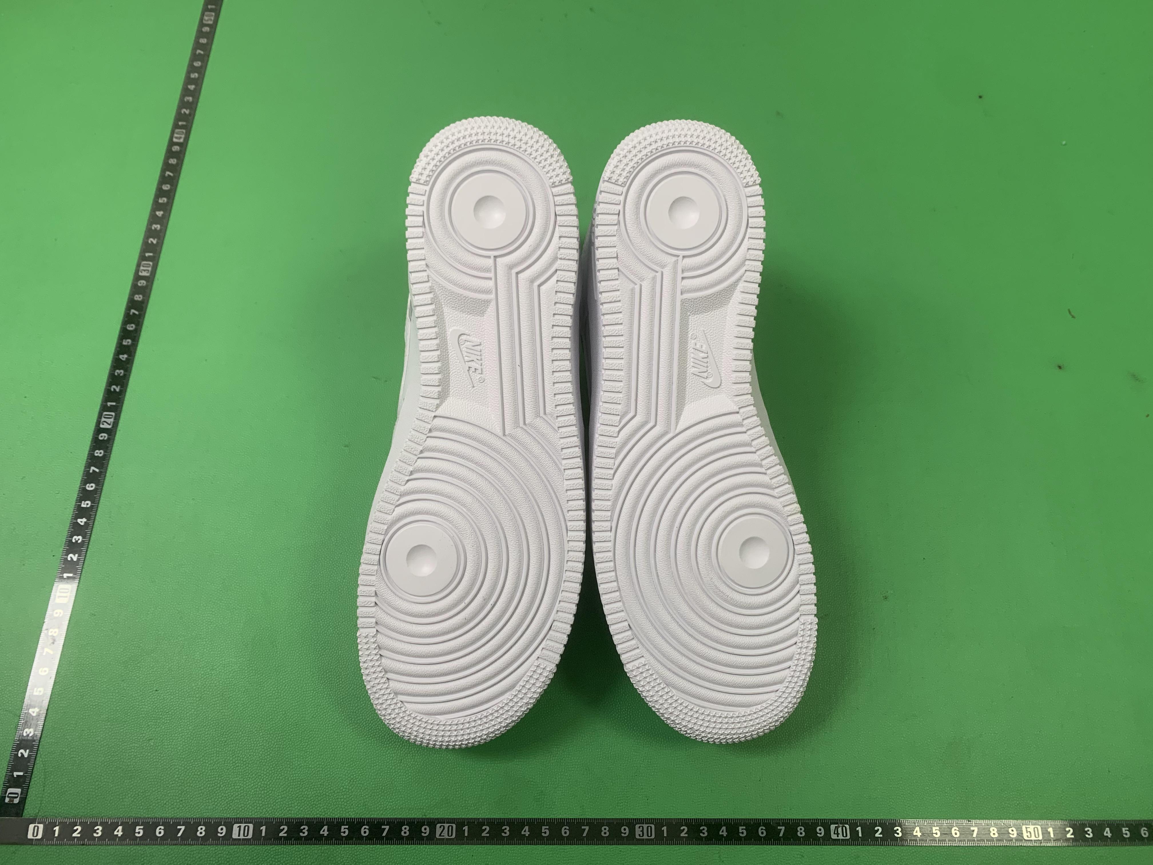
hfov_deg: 67.3
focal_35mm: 26
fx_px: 866
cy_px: 432
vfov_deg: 53.1
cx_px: 576
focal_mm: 4.25
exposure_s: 1/48
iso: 80
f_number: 1.8
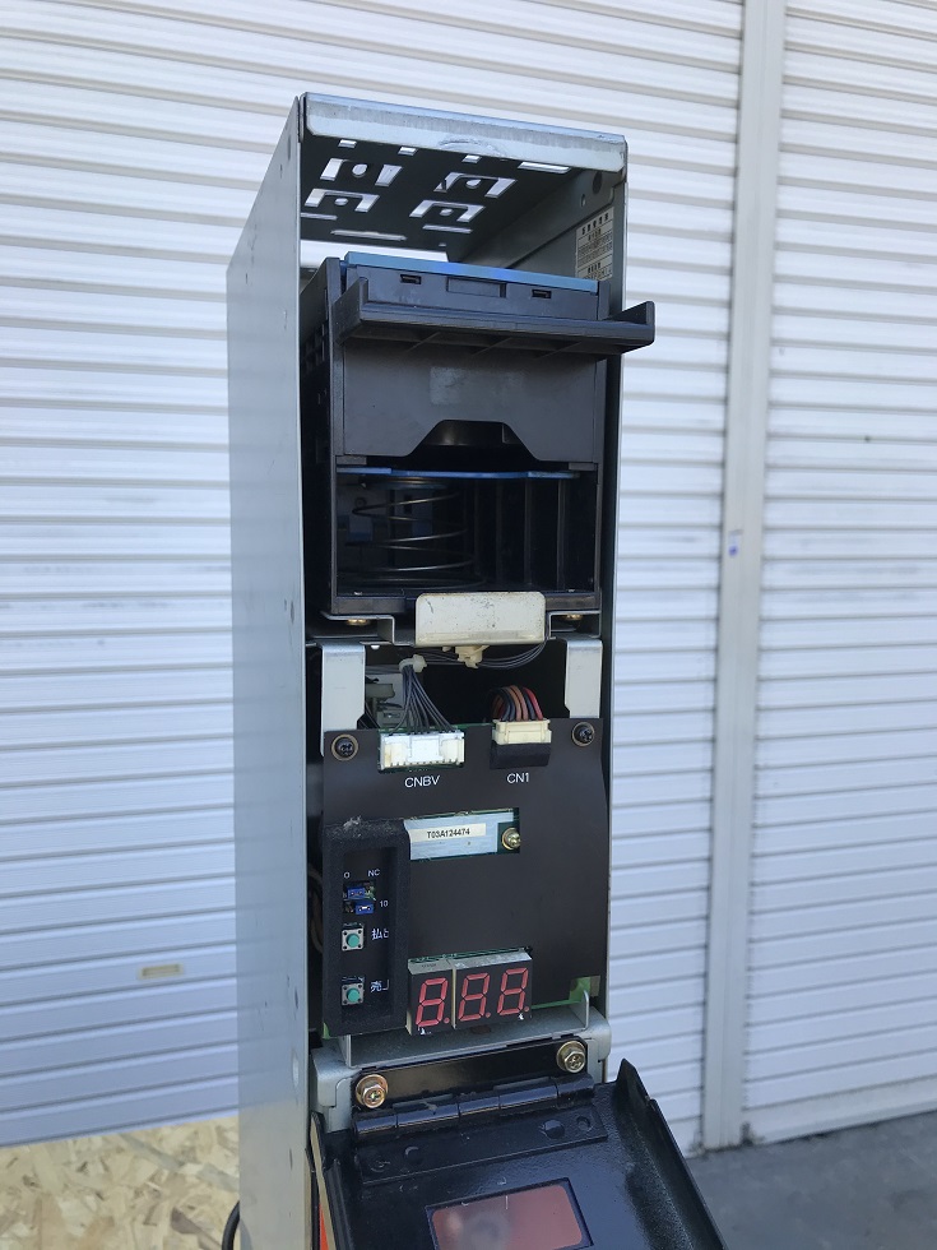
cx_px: 468
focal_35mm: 28
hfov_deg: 49.7
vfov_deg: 63.4
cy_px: 625
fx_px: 1011
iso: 20
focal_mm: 3.99
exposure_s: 1/320
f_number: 1.8
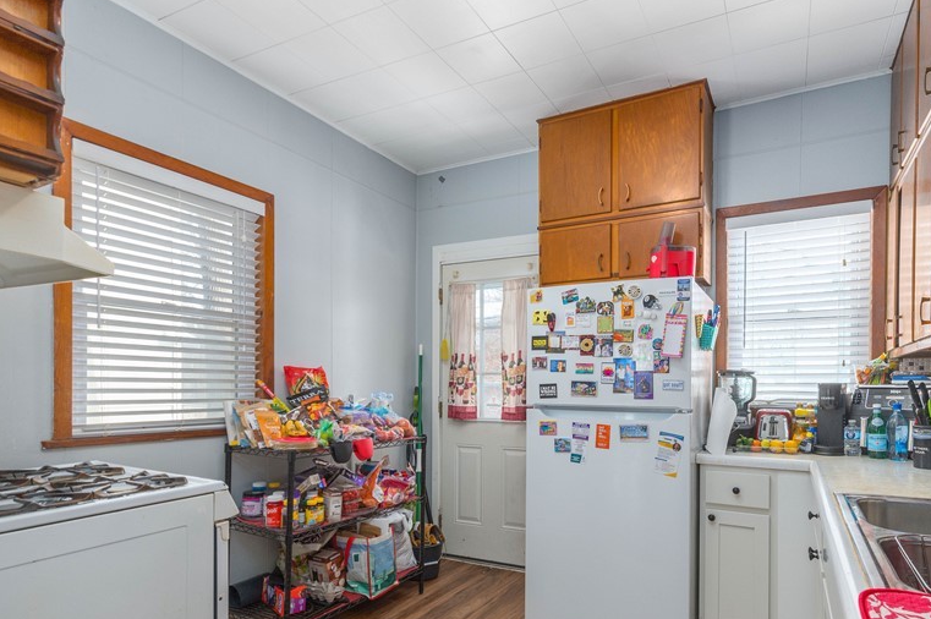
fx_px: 517
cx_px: 525
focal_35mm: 20
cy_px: 390
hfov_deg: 83.6
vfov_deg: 61.0
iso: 200
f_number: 9
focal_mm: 14
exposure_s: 1/60
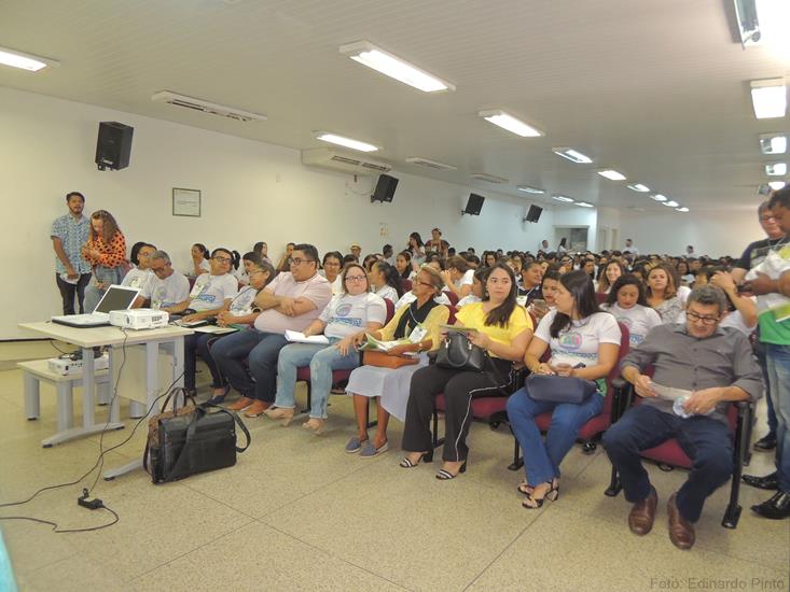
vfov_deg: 56.8
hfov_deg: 71.6
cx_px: 395
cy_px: 296
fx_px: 548
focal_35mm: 24
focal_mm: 4.3
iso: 400
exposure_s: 1/40
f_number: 3
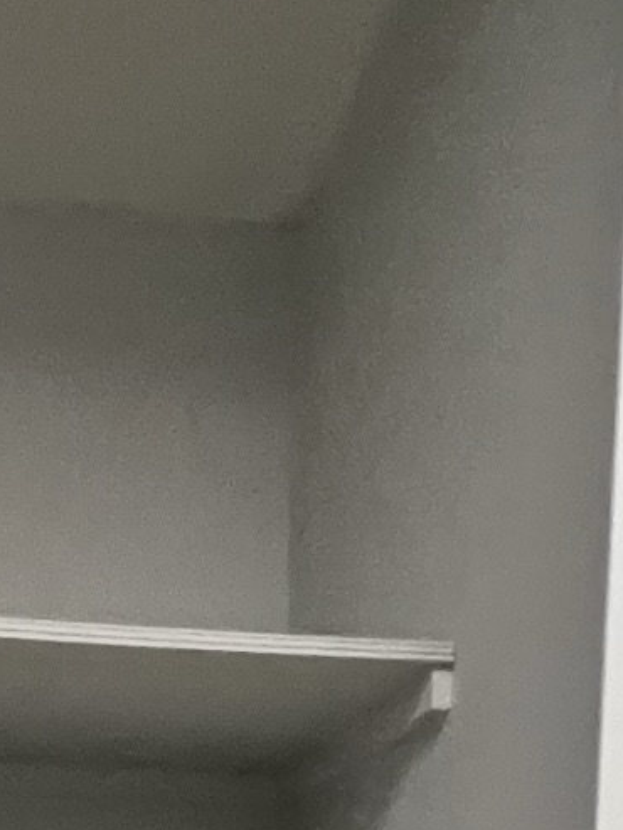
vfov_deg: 25.5
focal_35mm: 54
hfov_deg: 26.7
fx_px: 1295
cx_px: 168
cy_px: 1281
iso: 640
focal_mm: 1.57
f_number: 1.8
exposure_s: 1/60
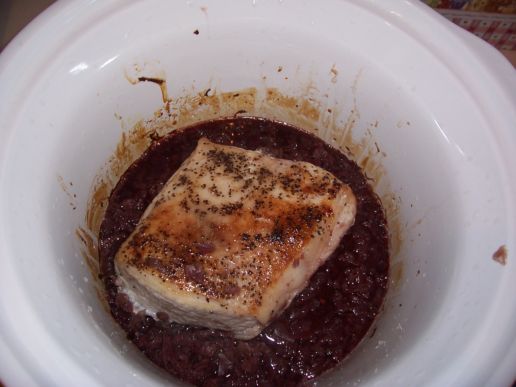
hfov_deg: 54.0
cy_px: 194
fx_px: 507
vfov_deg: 41.8
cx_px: 258
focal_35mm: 34
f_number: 2.7
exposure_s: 1/60
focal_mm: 5.6
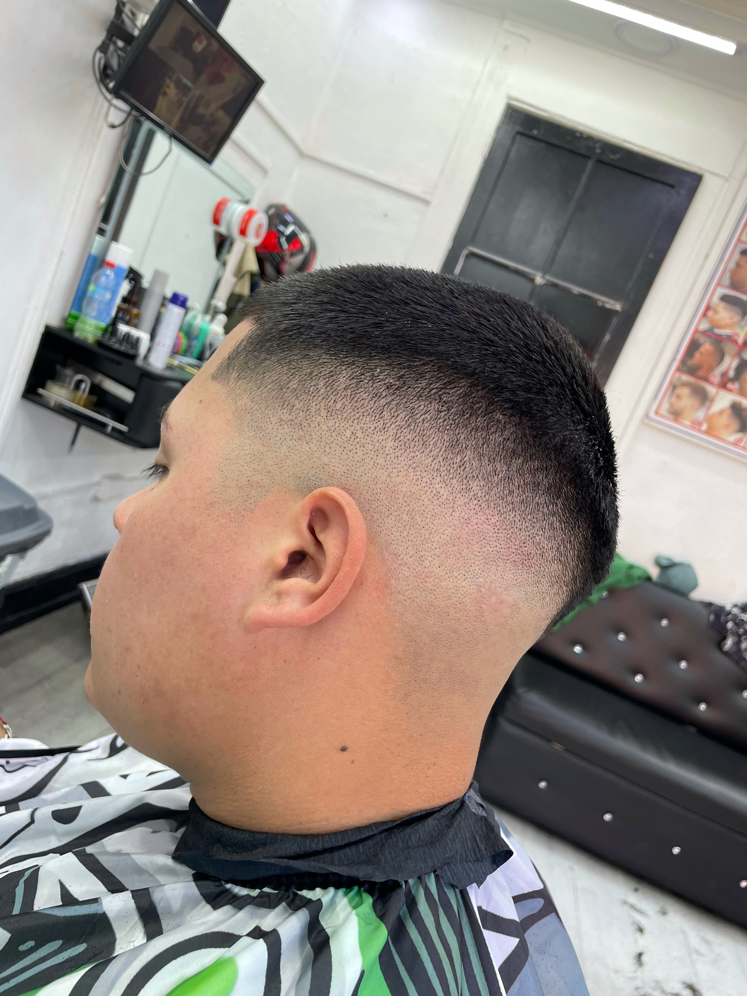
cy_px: 498
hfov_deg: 53.1
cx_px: 374
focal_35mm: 26
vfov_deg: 67.3
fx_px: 748
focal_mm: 4.2
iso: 50
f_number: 1.6
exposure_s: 1/100
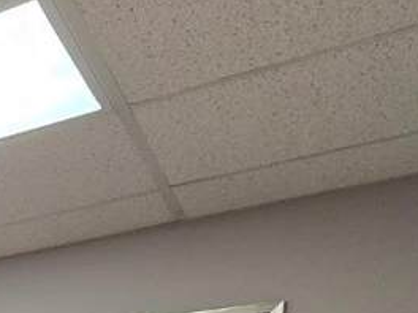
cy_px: 602
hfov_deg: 18.2
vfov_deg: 17.6
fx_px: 761
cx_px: -450
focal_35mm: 63
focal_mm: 2.2
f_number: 2.2
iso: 200
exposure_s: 1/60
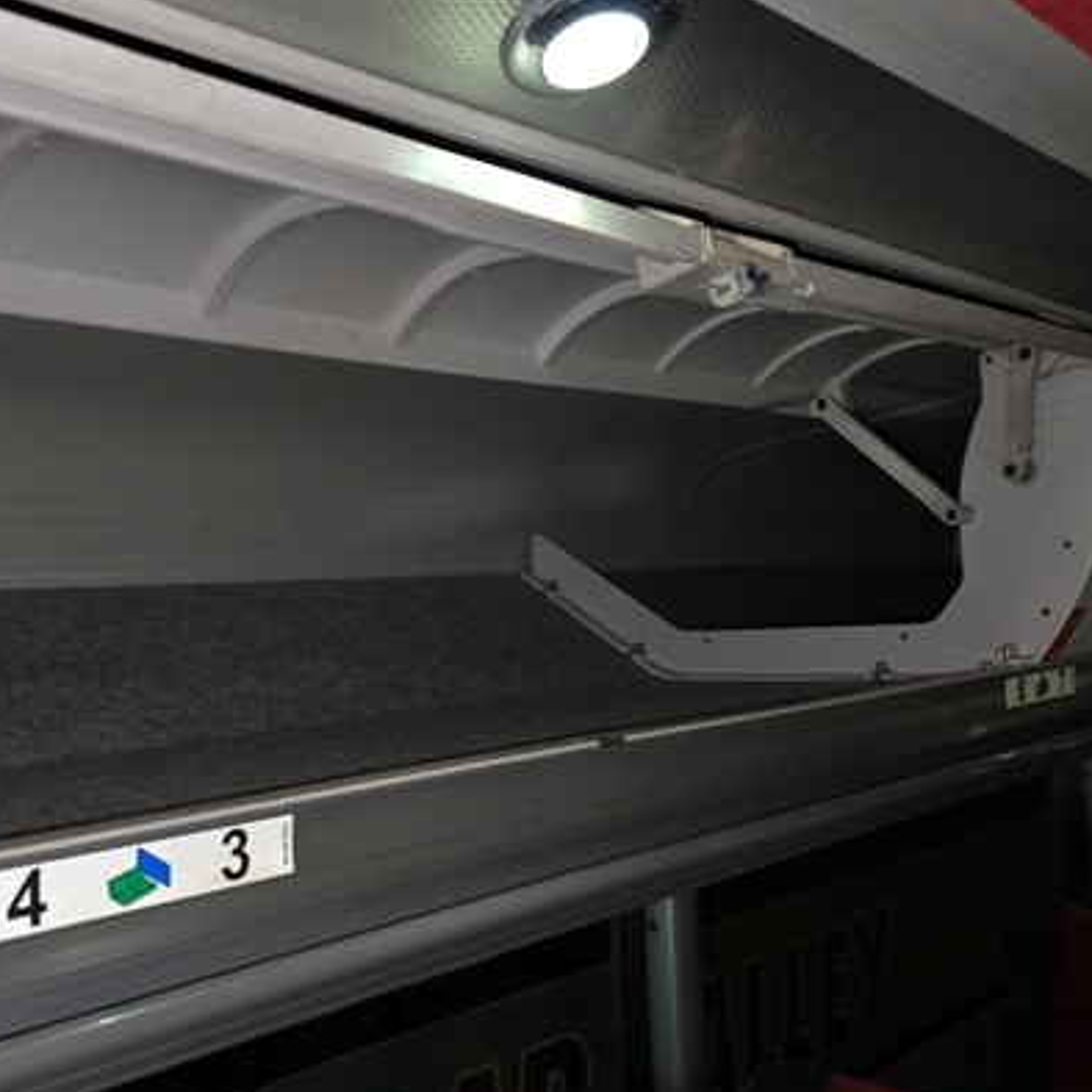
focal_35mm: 33
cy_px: 554
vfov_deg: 49.7
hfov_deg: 49.3
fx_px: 1178
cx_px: 410
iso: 2000
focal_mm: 6.3
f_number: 1.7
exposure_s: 1/14.4
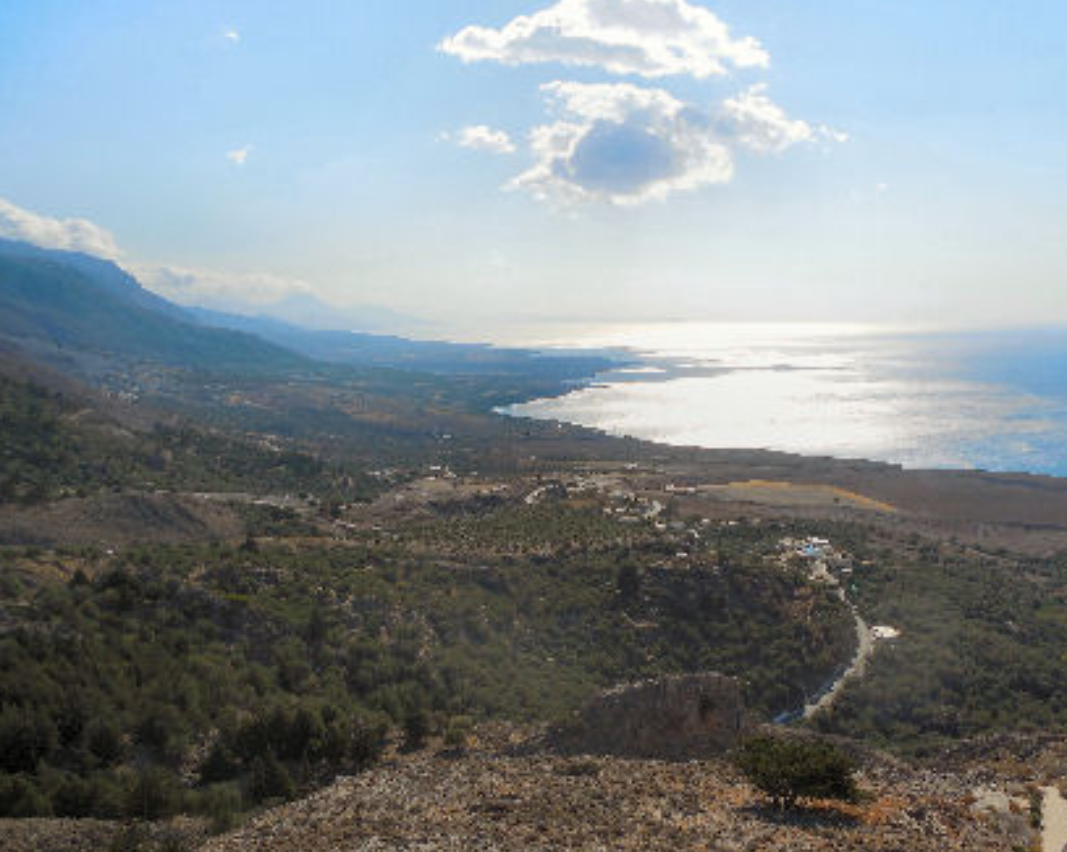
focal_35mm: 30
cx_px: 608
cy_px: 465
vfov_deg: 48.4
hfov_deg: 58.6
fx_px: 947
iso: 125
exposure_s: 1/500
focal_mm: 4.5
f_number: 6.6
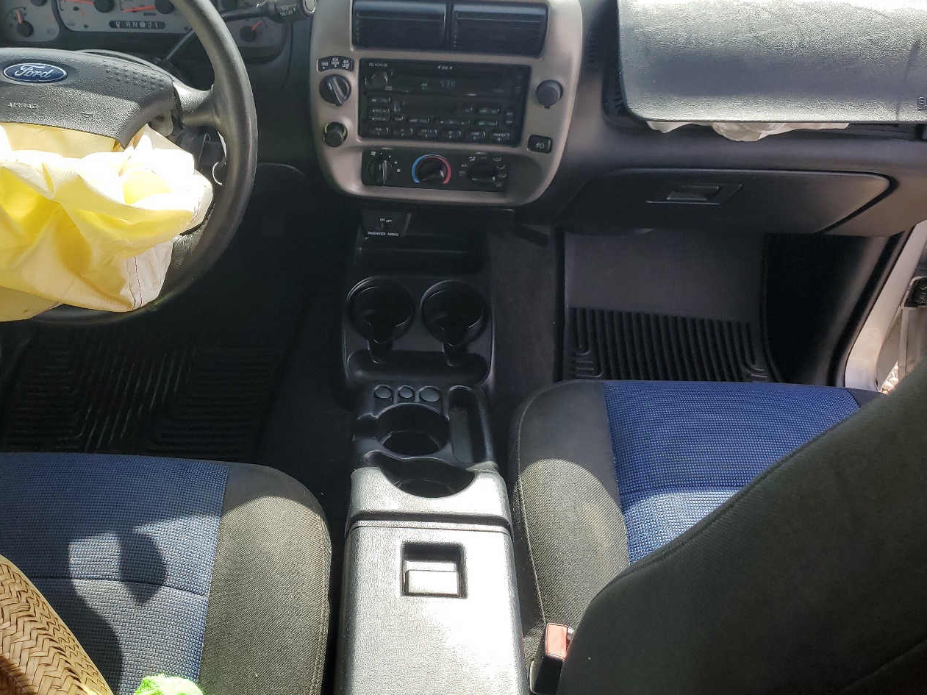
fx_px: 883
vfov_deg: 42.9
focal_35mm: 33
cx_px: 380
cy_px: 309
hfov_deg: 55.0
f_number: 1.5
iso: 50
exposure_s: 1/588
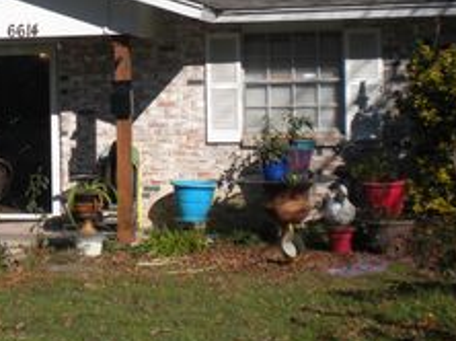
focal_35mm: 79
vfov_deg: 18.5
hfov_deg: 24.2
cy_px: 98
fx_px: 1040
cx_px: 72
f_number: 4.6
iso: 80
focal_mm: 6.3
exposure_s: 1/931
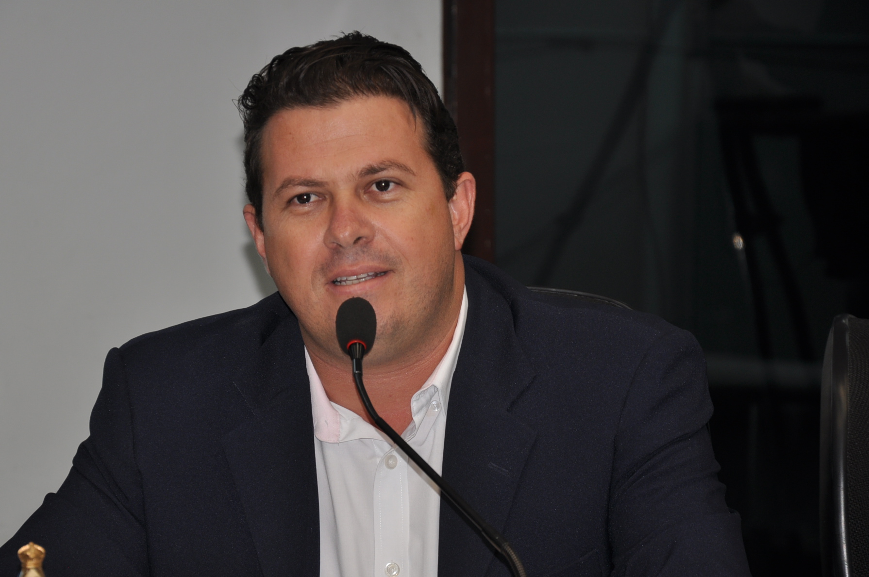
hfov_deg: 10.9
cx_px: 365
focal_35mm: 189
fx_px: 4547
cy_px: 327
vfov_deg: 7.3
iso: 200
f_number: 5.6
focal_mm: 105
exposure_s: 1/60
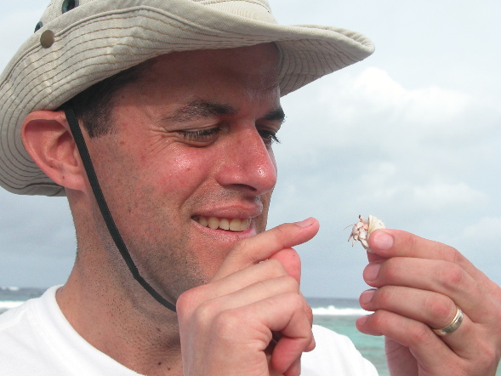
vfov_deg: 23.3
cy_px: 175
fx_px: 912
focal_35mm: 63
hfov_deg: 30.7
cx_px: 231
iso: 100
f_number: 5
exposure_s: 1/293
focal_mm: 14.7
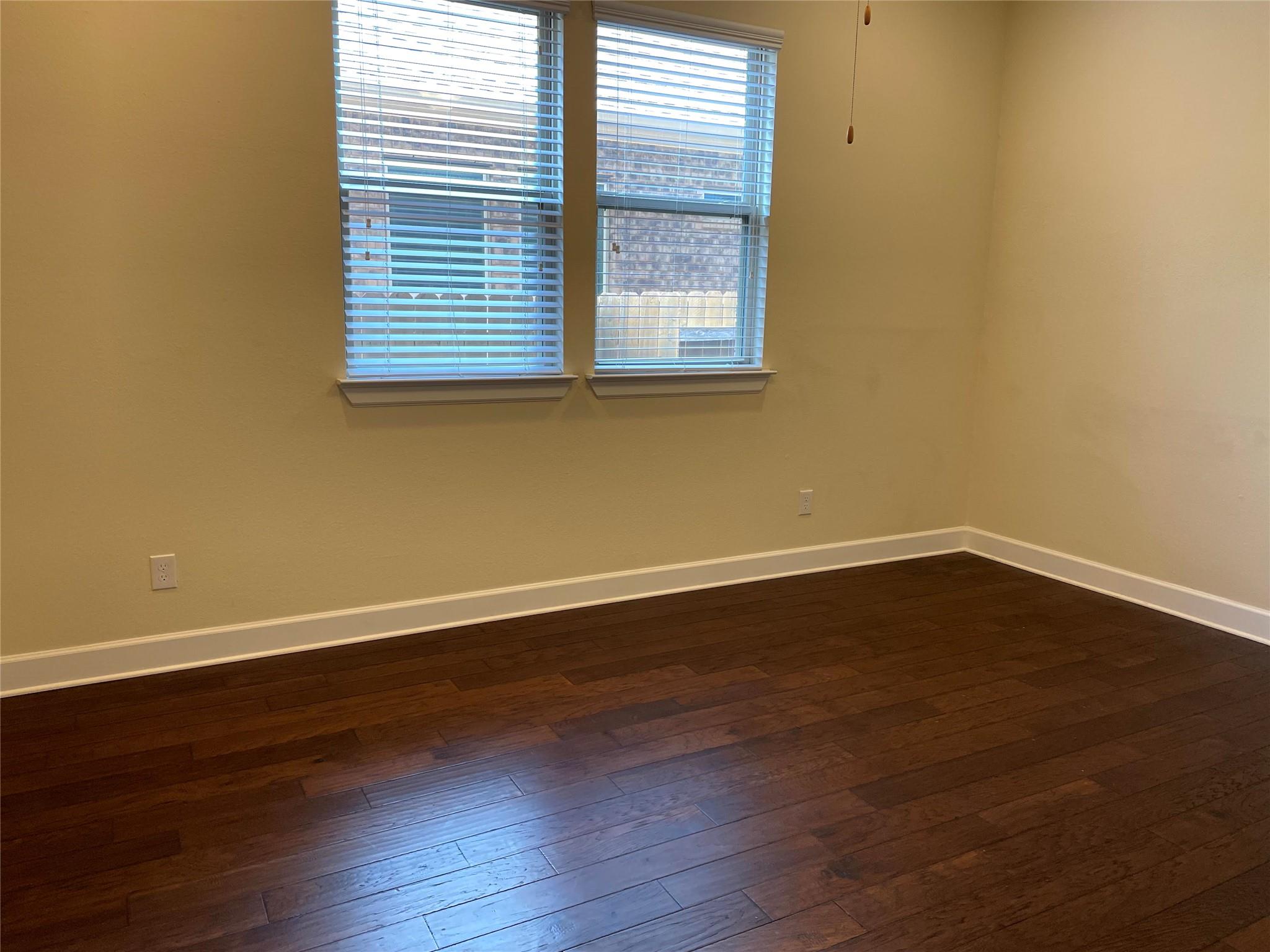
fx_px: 954
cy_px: 476
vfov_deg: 53.1
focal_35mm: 26
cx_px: 635
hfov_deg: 67.3
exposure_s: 1/120
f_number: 1.6
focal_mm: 4.2
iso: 80
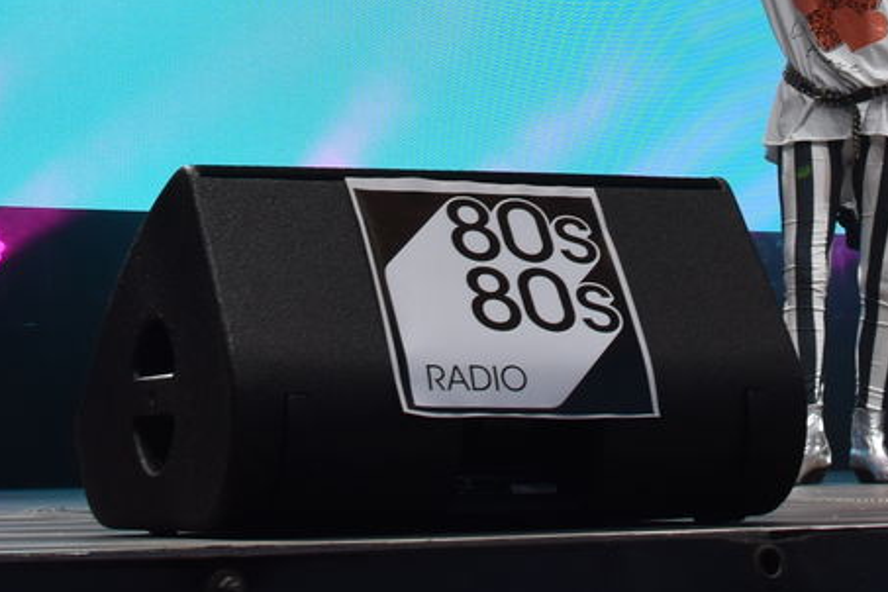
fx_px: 3003
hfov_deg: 16.8
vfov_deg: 10.9
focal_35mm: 122
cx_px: 525
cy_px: -233
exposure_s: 1/160
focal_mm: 23
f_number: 6.3
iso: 400
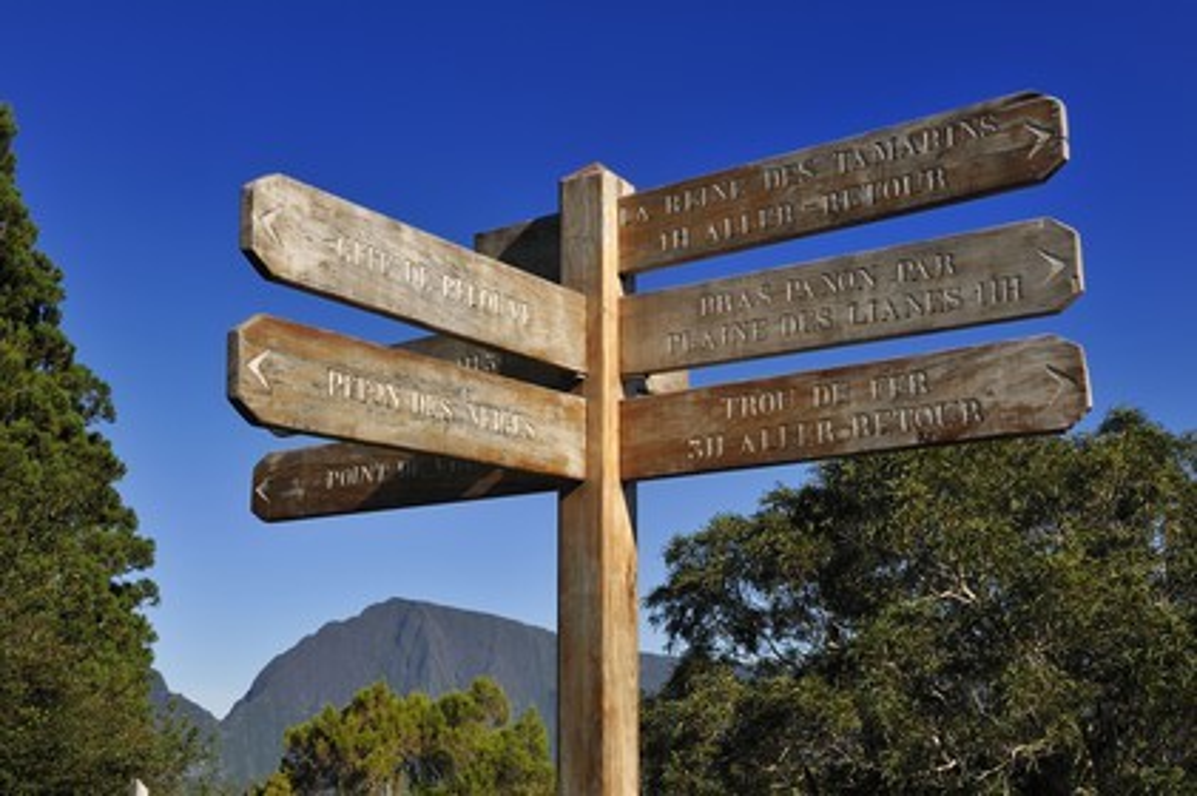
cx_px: 598
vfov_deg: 31.8
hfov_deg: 46.4
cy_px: 398
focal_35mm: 42
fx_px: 1395
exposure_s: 1/160
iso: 200
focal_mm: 42
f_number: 18
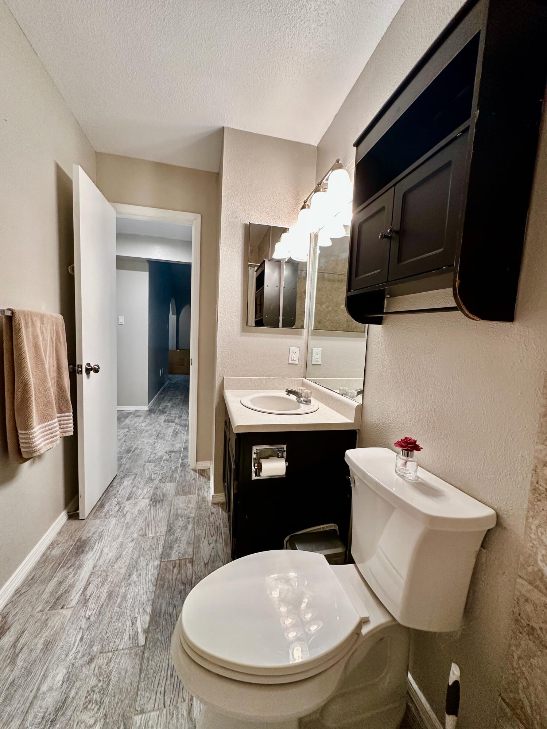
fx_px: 295
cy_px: 364
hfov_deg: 85.7
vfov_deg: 102.1
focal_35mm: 14
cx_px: 274
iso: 160
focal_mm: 2.22
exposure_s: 1/60
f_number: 2.2
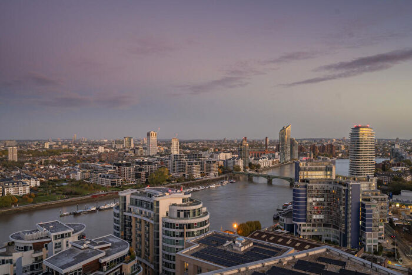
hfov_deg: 72.6
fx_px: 280
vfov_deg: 52.2
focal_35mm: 24
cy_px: 138
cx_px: 206
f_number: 5.6
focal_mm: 24.5
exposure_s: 1/20
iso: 400
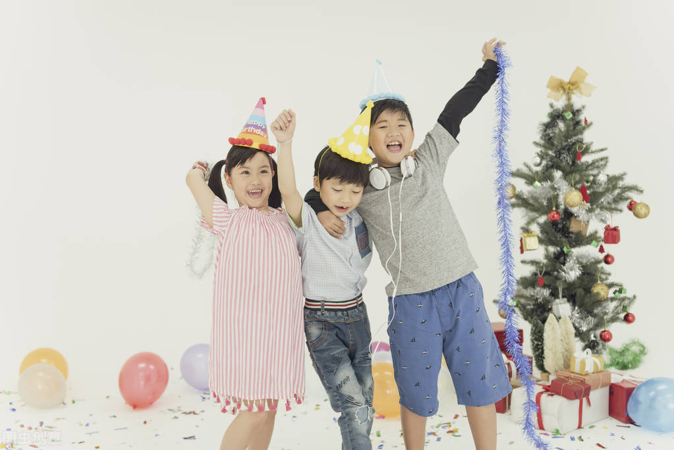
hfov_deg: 50.7
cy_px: 225
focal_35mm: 38
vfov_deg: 35.1
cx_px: 337
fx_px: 712
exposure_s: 1/400
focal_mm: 38
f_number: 2.8
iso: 500
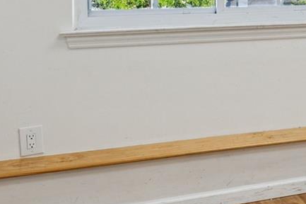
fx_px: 603
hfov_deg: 22.7
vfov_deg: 18.5
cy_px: -12
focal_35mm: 71
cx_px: 472
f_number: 14
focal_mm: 15
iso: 640
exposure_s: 1/25
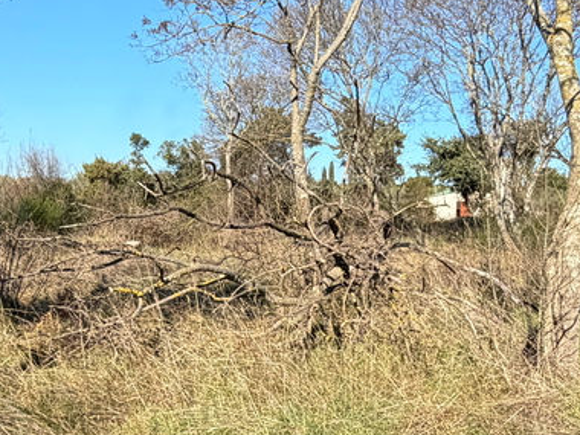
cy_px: 229
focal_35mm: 53
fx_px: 888
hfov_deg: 36.2
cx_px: 278
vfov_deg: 27.5
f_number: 2.2
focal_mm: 2.22
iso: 32
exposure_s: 1/770
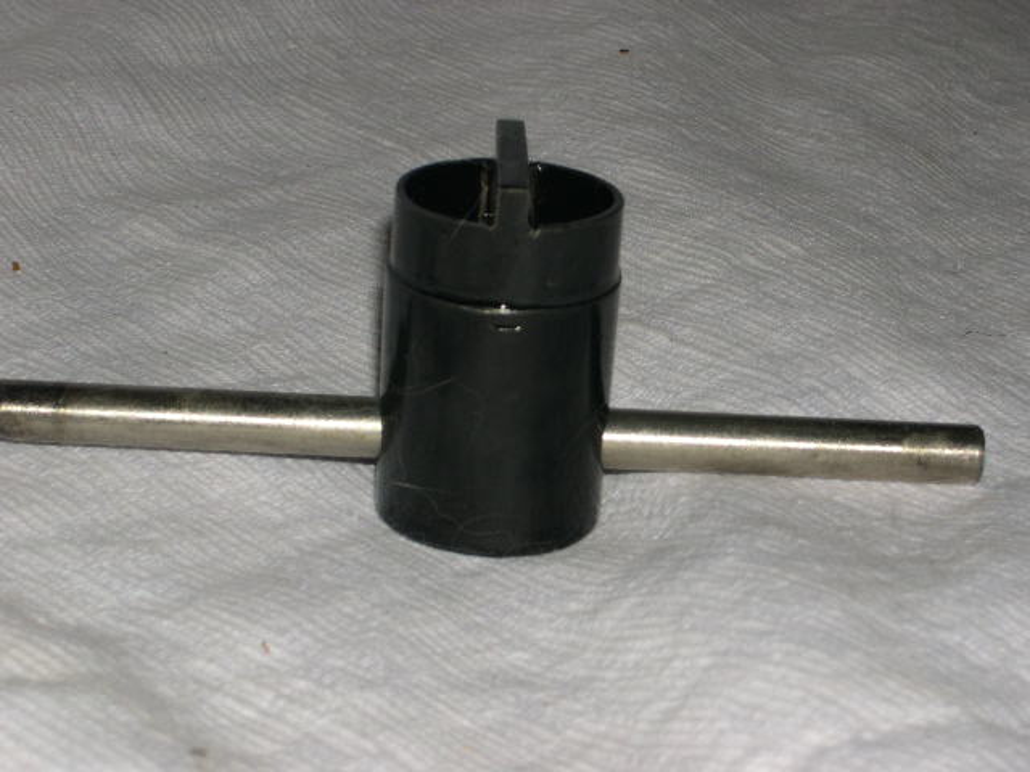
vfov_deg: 14.5
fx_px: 3035
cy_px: 386
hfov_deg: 19.3
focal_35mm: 102
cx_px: 515
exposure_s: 1/60
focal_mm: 21.6
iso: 100
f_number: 13
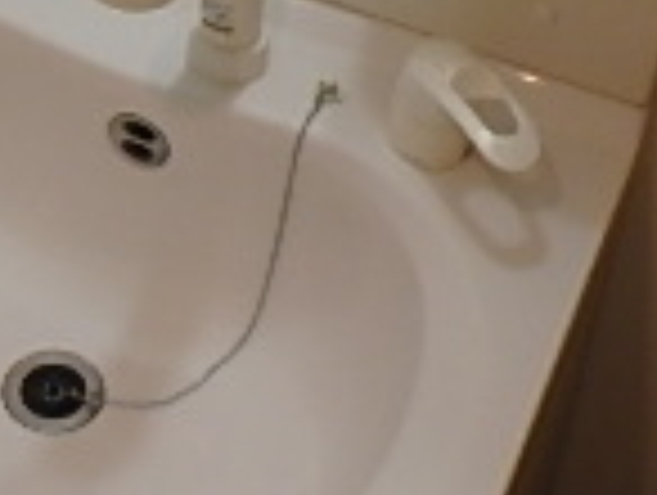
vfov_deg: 15.1
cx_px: 126
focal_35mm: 92
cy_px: -220
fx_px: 1749
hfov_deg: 21.0
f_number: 3.5
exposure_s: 1/50
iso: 200
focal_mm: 3.7
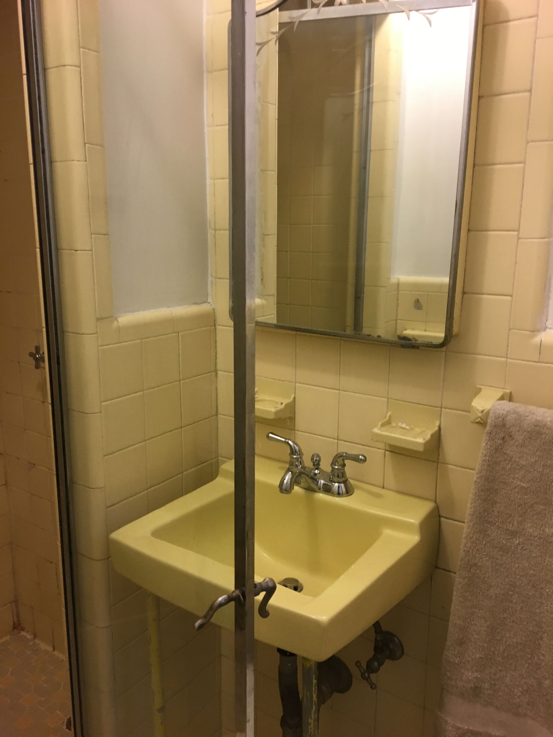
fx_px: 618
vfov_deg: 61.7
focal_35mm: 29
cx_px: 276
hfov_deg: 48.2
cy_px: 368
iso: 100
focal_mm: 4.15
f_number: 2.2
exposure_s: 1/30
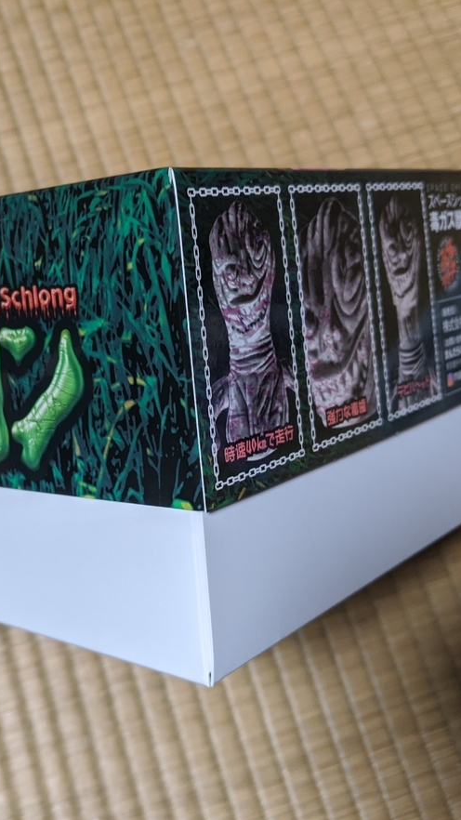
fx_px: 869
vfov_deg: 50.5
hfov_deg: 29.4
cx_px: 144
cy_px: 417
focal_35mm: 40
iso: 226
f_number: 1.8
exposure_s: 1/59.4
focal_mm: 4.44
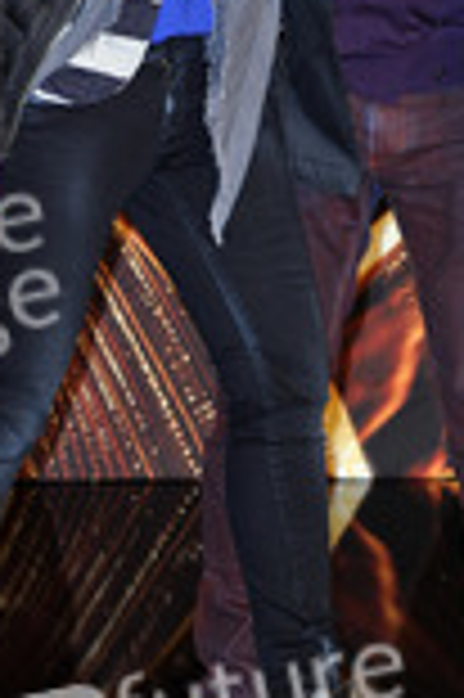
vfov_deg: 9.2
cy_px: 77
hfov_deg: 6.2
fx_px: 4301
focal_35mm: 222
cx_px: 322
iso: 800
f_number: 5
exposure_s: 1/250
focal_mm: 86
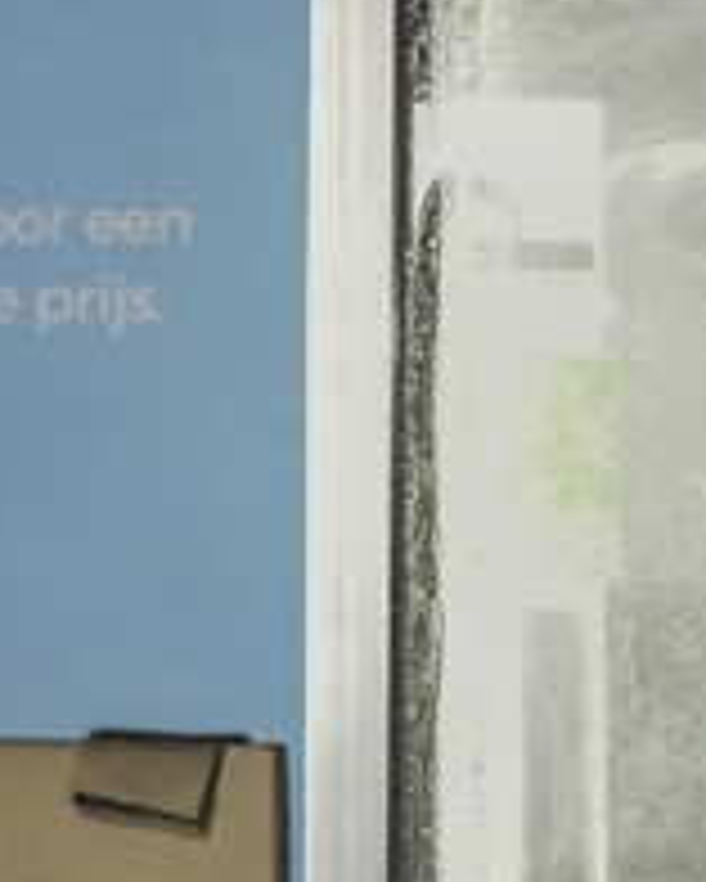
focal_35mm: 854
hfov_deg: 1.8
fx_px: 22288
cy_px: 288
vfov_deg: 2.3
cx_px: -3256
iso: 1600
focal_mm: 93
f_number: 2.8
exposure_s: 1/50
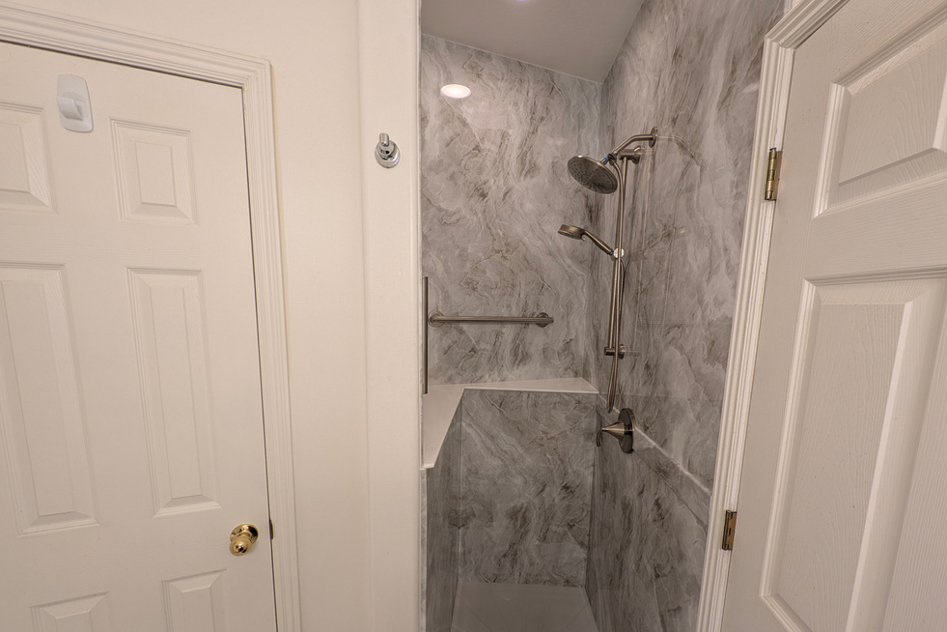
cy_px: 357
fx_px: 342
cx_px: 480
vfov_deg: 85.0
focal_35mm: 13
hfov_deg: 108.3
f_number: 1.95
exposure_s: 1/23.8
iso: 80
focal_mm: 2.23
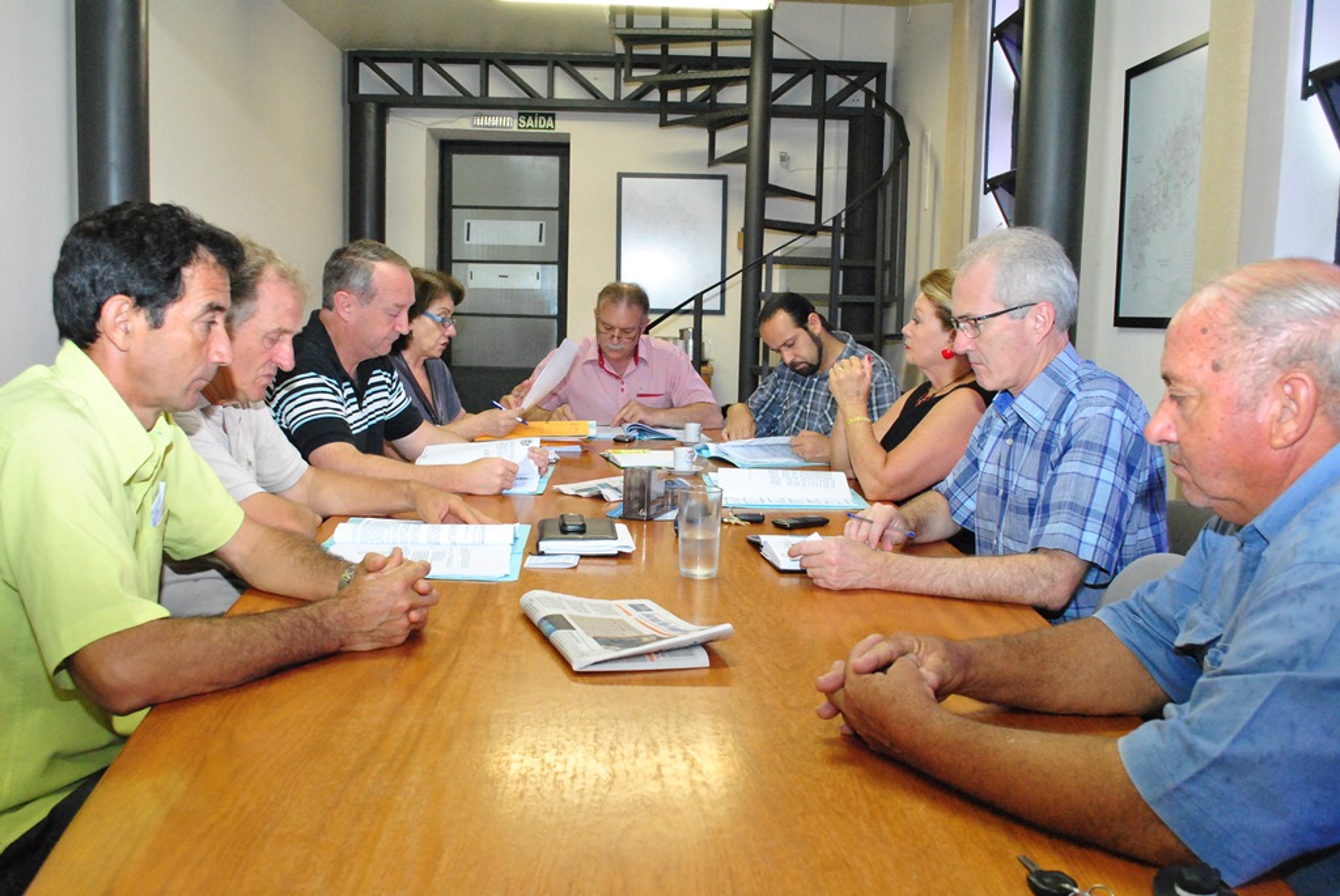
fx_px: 1230
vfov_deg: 40.1
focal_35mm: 33
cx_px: 670
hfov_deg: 57.2
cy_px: 448
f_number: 6.3
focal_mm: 22
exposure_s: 1/60
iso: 1600
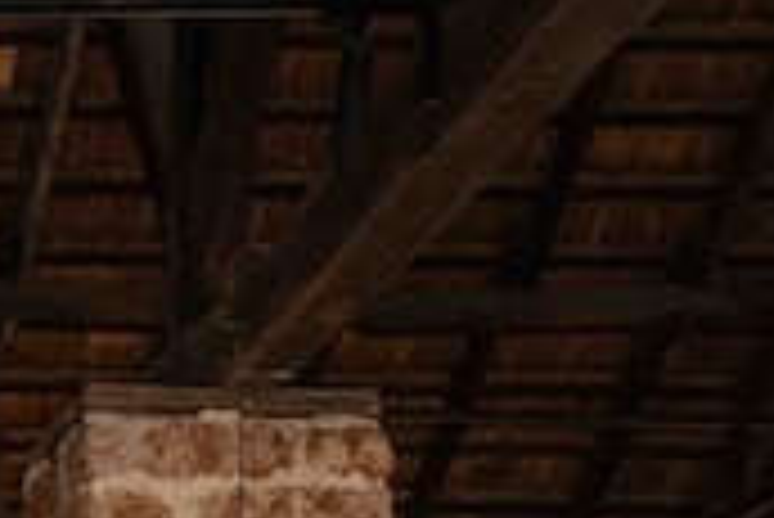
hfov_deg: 12.9
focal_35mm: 148
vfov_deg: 8.5
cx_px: -504
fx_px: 3182
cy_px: 1241
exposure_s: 1/100
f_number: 5
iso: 1600
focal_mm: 25.5
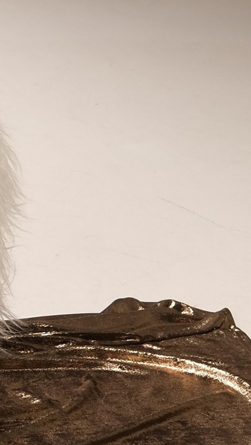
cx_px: -274
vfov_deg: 12.9
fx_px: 1844
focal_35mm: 156
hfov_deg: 7.4
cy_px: -260
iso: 250
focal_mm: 20.5
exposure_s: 1/125
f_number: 3.2
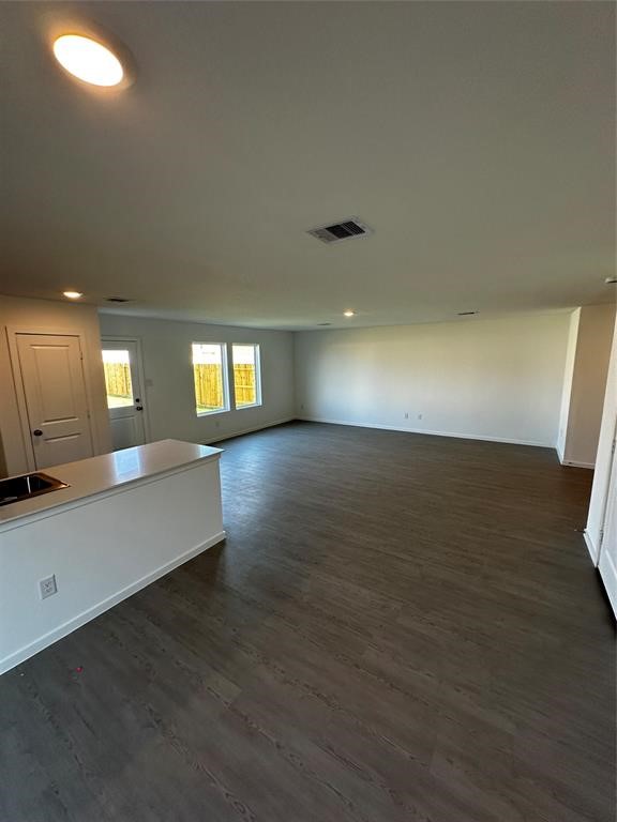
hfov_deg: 85.7
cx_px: 308
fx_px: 333
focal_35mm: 14
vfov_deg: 102.1
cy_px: 411
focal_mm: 2.22
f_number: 2.2
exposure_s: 1/120
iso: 125
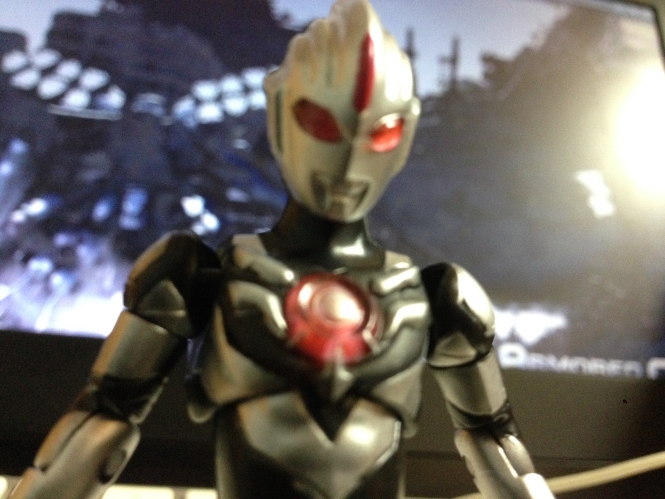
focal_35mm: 33
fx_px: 634
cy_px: 250
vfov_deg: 42.9
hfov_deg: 55.4
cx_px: 332
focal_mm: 4.12
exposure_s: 1/15
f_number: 2.4
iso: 400
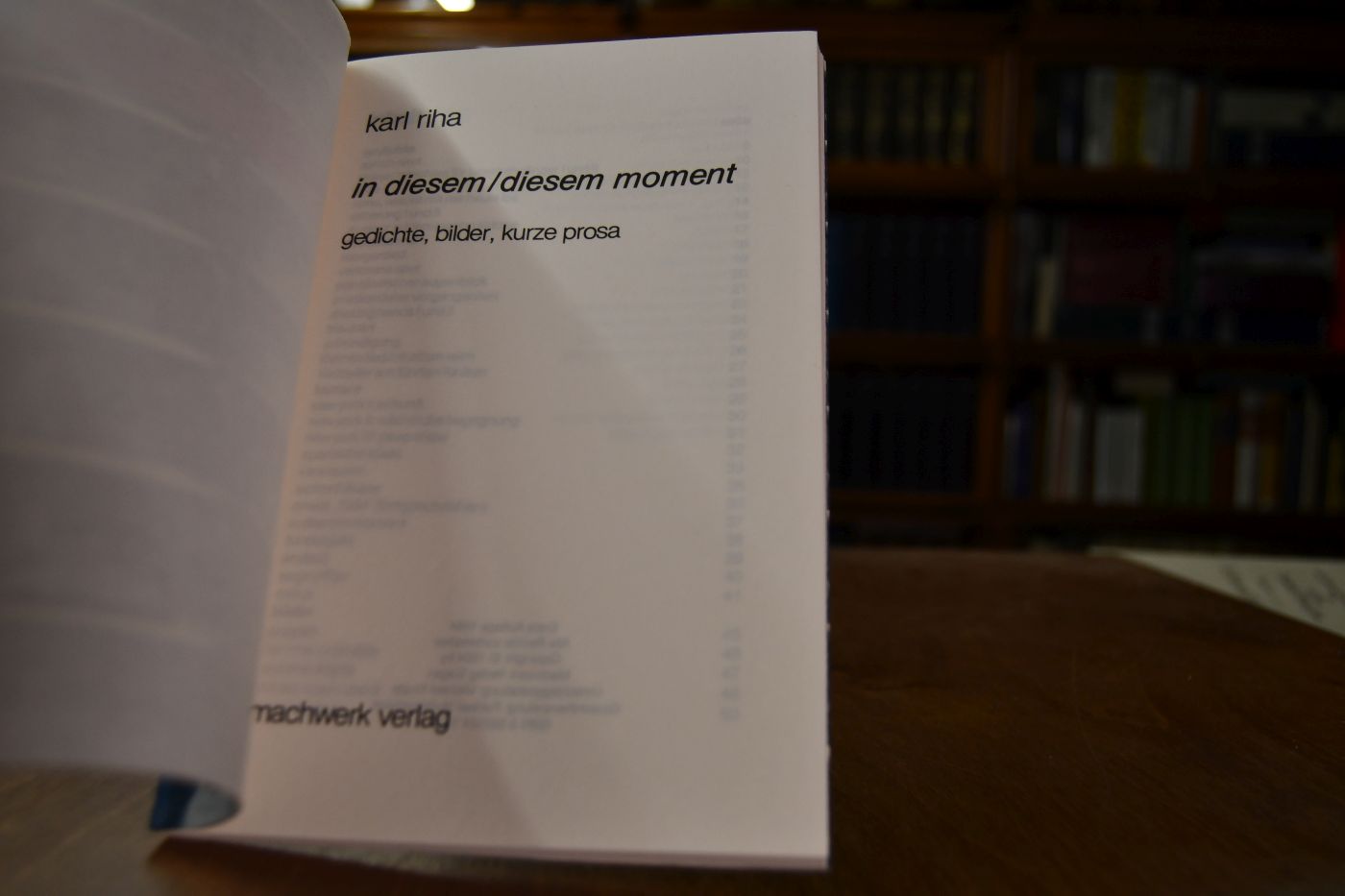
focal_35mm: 33
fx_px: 1233
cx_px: 672
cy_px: 448
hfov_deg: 57.2
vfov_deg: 40.0
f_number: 4.5
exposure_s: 1/250
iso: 400
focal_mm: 22
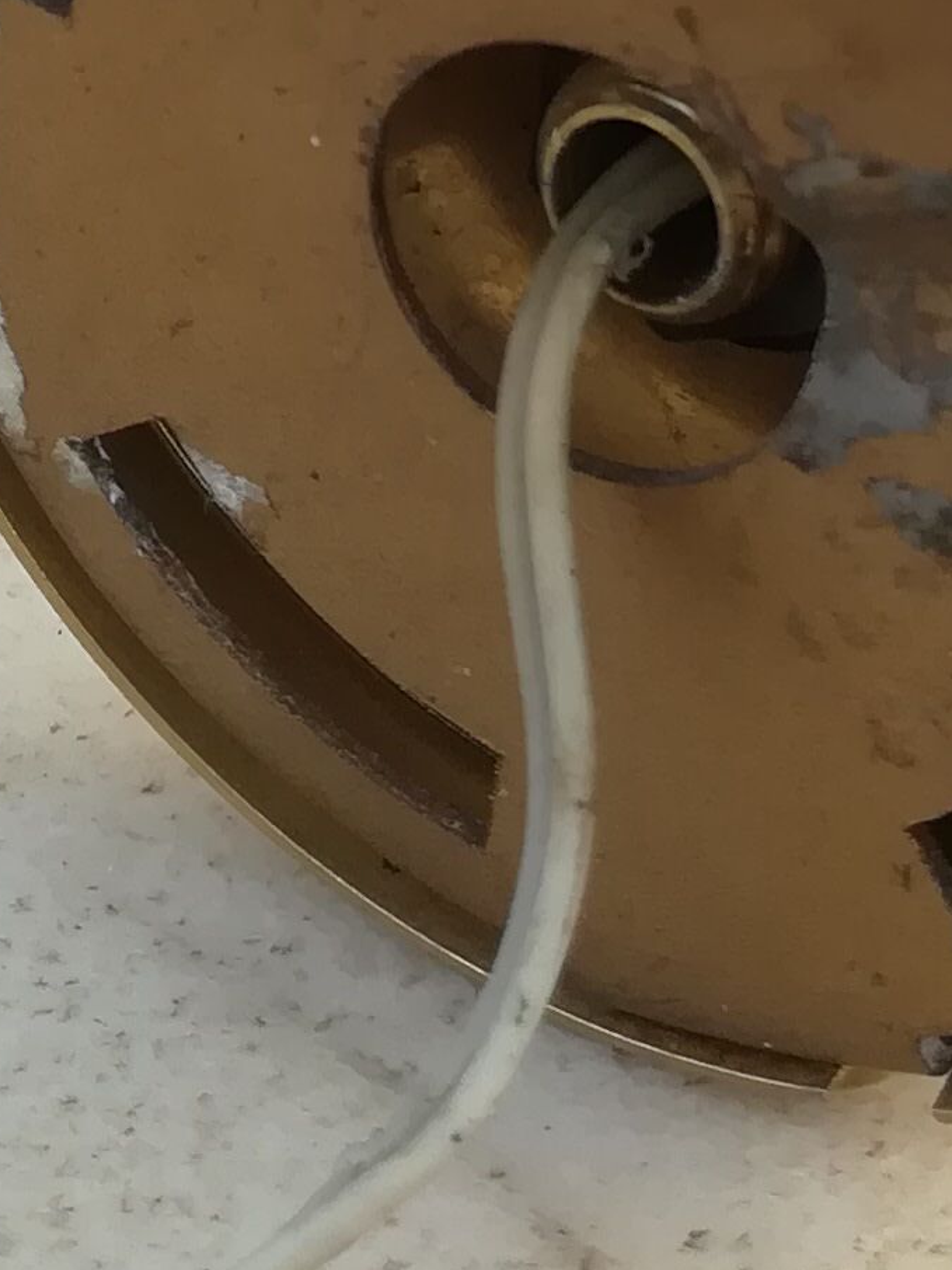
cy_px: -791
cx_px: 674
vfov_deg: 15.5
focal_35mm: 114
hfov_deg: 13.0
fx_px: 4179
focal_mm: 3.83
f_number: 2.2
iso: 50
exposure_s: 1/104
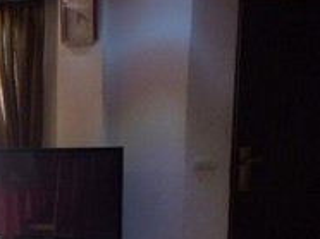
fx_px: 923
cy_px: 327
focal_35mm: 100
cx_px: -79
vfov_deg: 14.1
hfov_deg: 18.5
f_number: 2.2
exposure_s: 1/30
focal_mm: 4.15
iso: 64
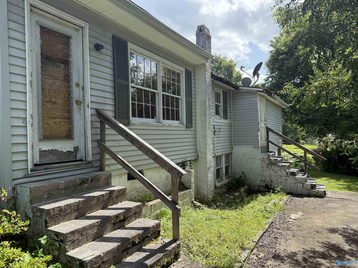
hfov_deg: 71.6
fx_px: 248
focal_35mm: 24
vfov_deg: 56.8
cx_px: 179
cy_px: 134
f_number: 1.78
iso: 100
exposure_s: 1/2370
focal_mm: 6.76
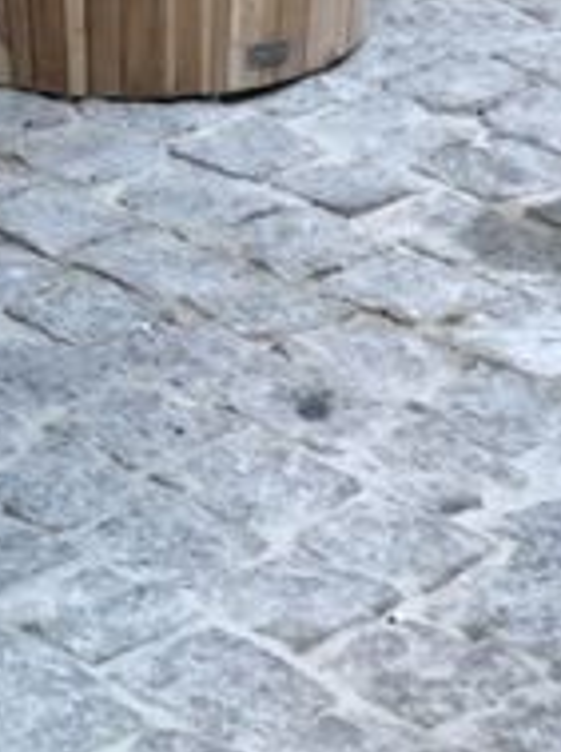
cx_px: -356
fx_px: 4185
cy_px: -617
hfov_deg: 7.5
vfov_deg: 9.7
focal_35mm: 193
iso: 80
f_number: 2.4
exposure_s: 1/50
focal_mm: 6
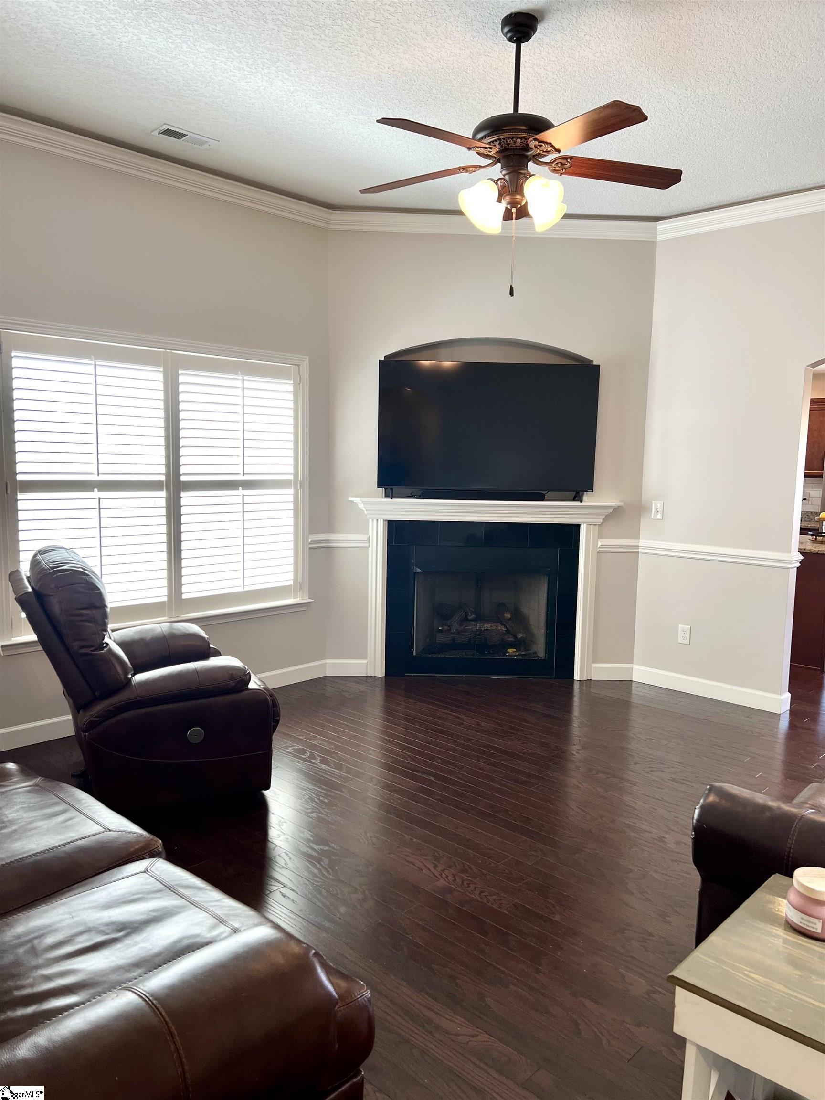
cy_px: 550
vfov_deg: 67.3
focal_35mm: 26
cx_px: 412
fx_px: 826
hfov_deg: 53.1
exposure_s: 1/60
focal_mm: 5.7
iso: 64
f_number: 1.5
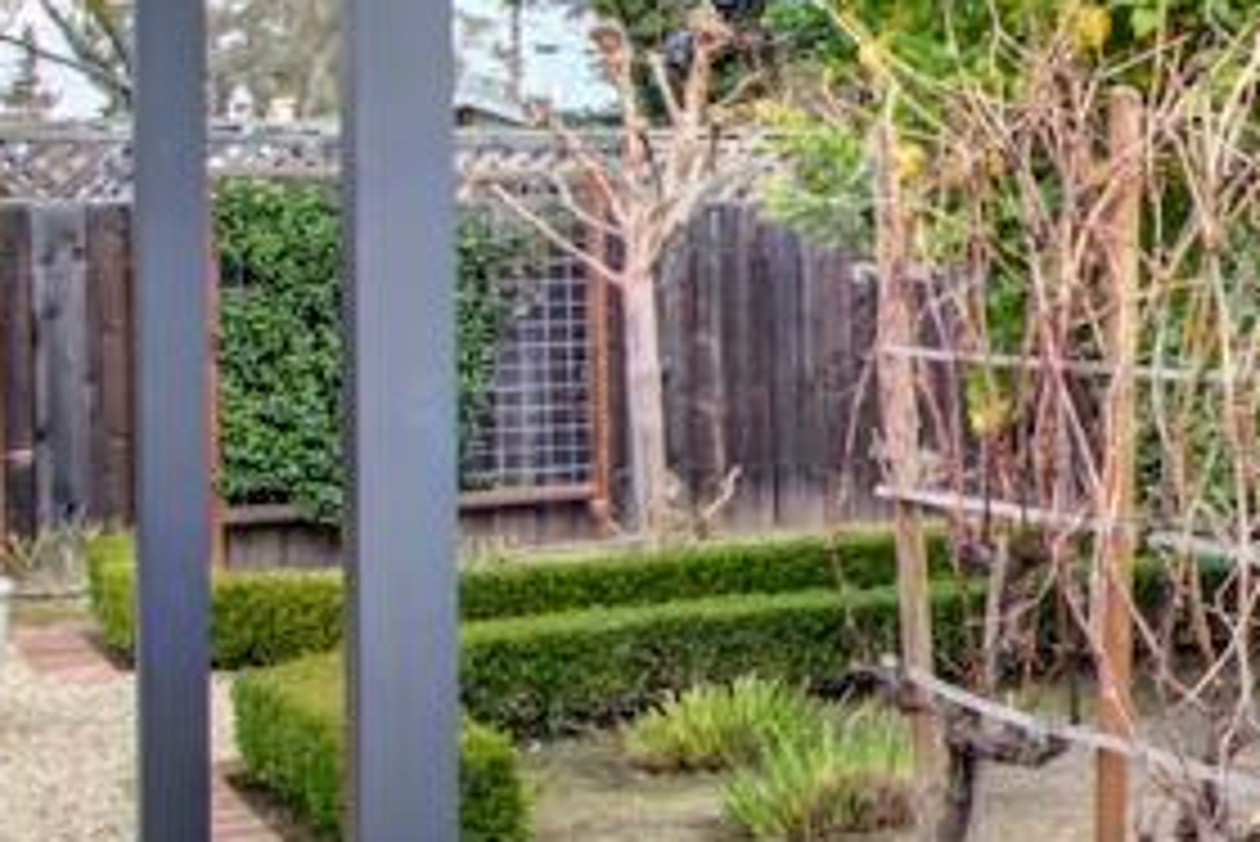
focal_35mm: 75
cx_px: 2110
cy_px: 270
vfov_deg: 18.1
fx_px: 2626
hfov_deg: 20.8
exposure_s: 1/40
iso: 100
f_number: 14
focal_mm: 14
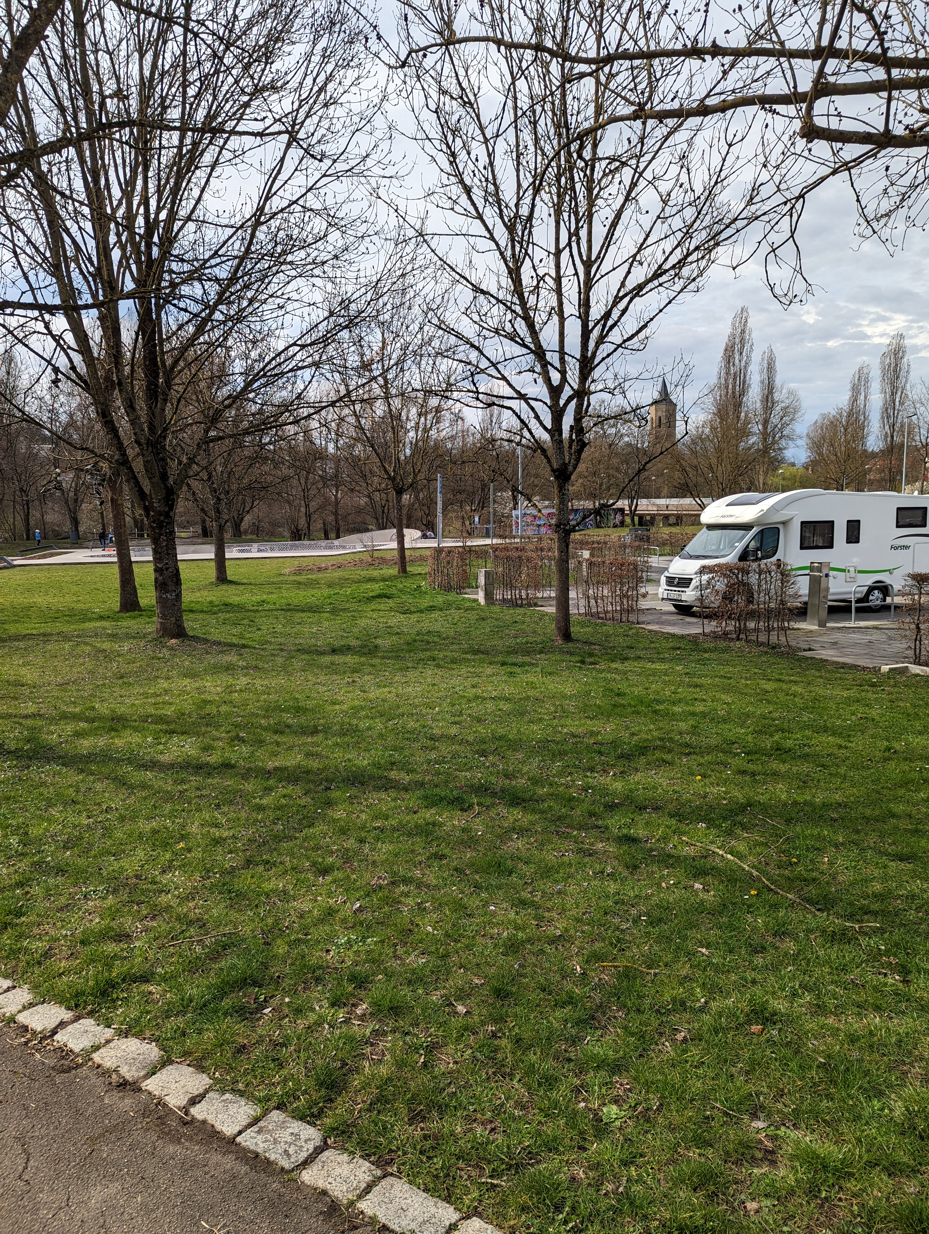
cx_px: 464
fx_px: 857
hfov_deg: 56.9
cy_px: 617
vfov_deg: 71.5
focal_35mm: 24
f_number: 1.85
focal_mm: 6.81
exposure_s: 1/2058
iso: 42
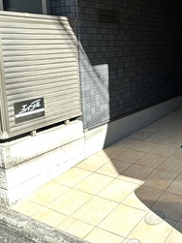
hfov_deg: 32.2
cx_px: 203
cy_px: 79
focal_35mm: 39
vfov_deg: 47.1
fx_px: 274
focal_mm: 2.22
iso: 40
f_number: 2.2
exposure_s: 1/154
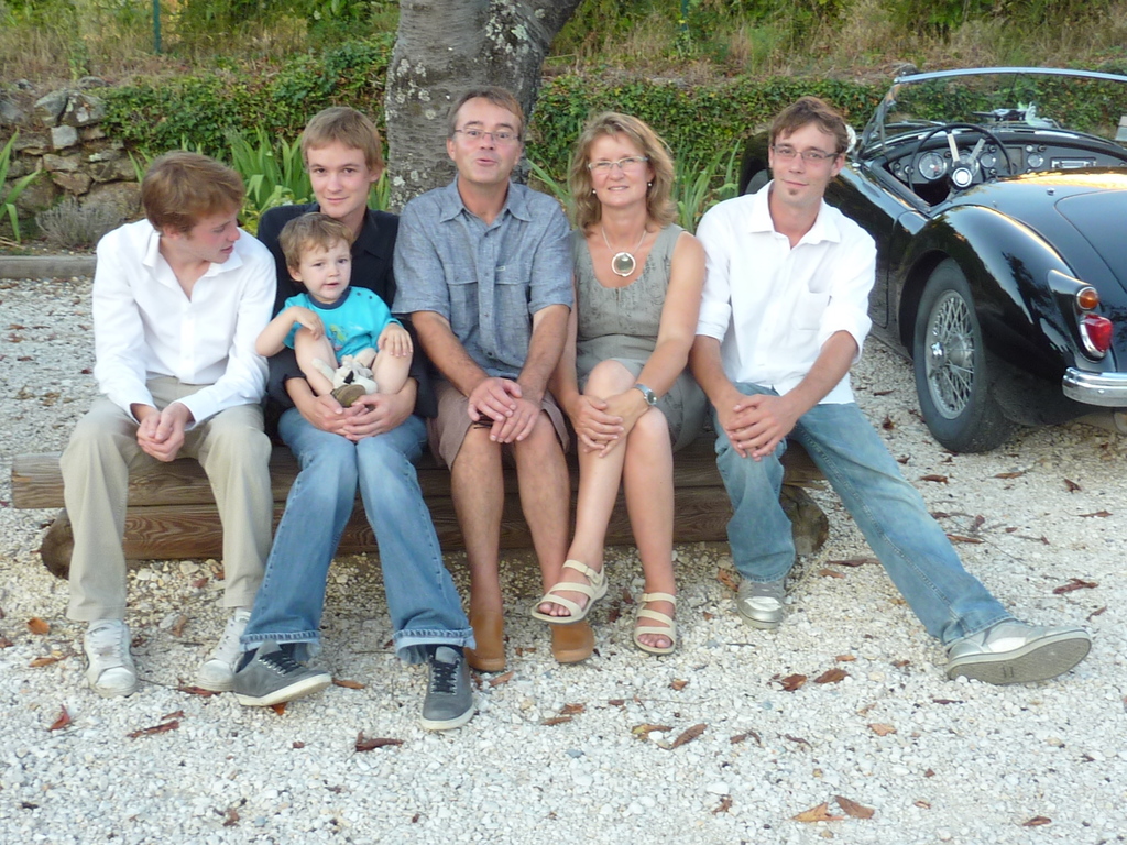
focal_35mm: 48
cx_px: 564
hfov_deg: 39.7
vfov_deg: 30.3
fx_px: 1563
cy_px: 422
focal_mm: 4.4
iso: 80
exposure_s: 1/50
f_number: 3.3
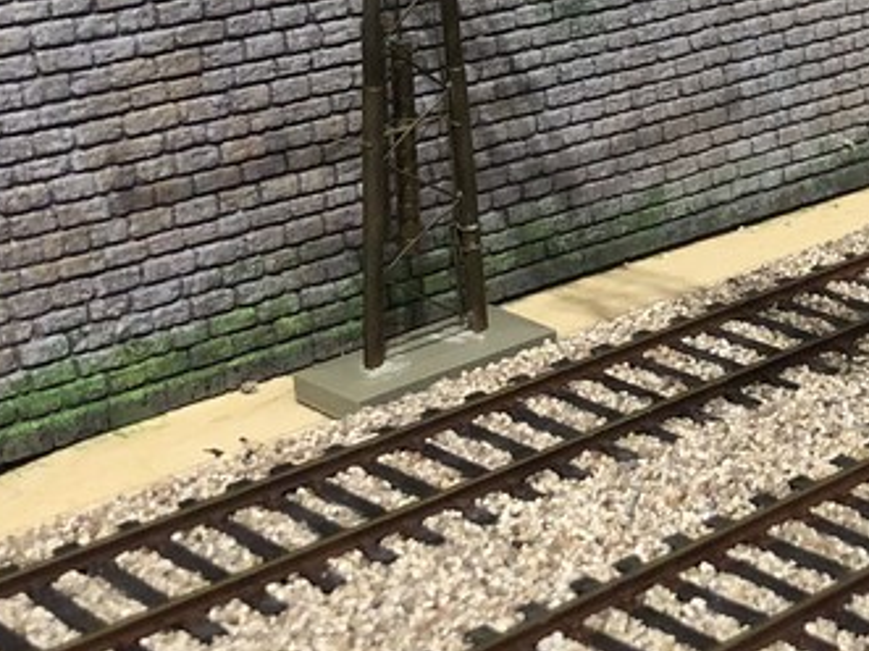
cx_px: 858
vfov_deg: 17.2
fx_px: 2133
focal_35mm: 85
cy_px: 151
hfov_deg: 22.2
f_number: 1.8
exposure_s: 1/6
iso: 100
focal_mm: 3.99
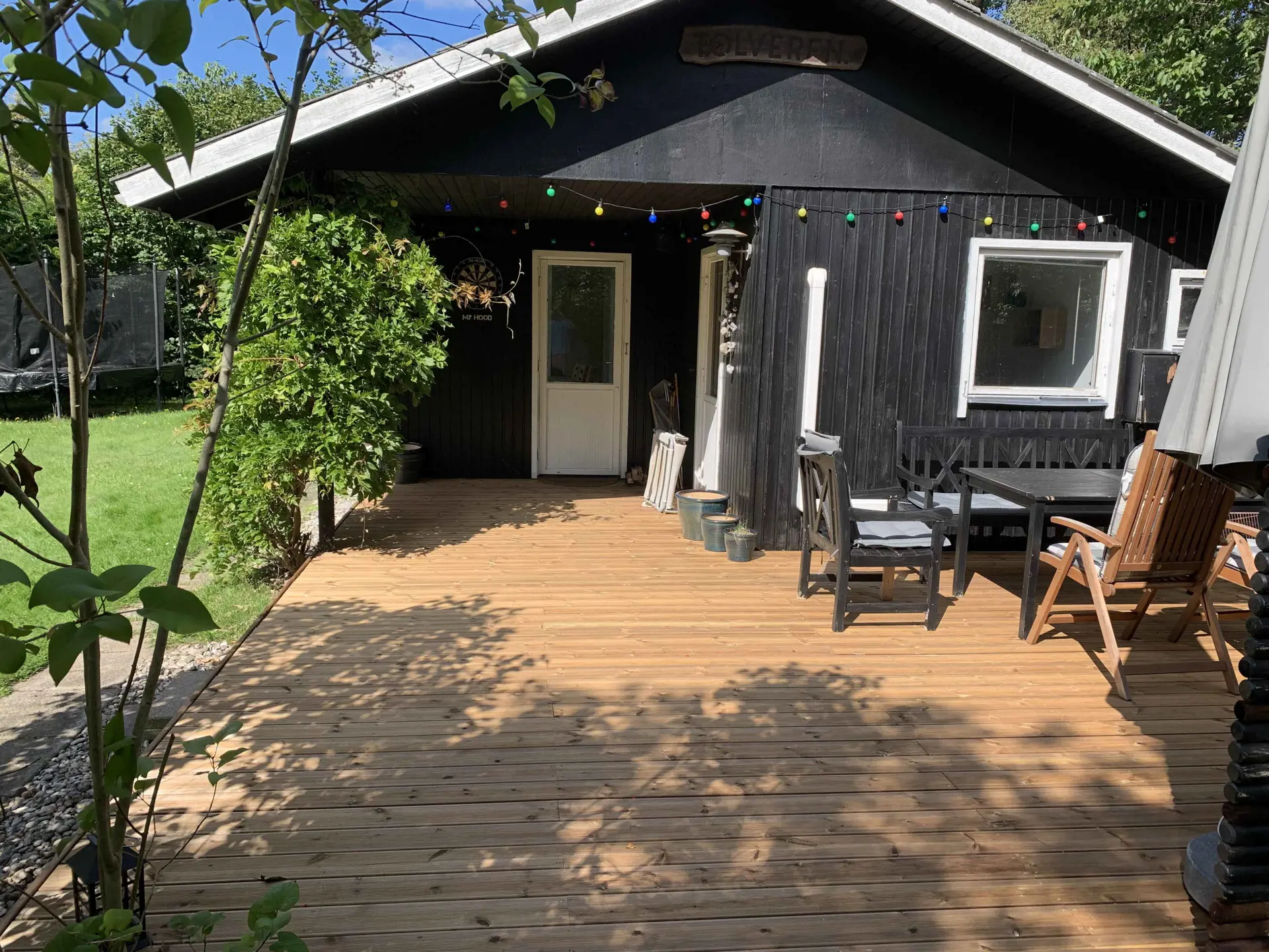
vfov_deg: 53.1
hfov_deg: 67.3
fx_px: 953
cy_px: 476
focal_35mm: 26
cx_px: 634
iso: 25
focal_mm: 4.25
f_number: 1.8
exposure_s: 1/879
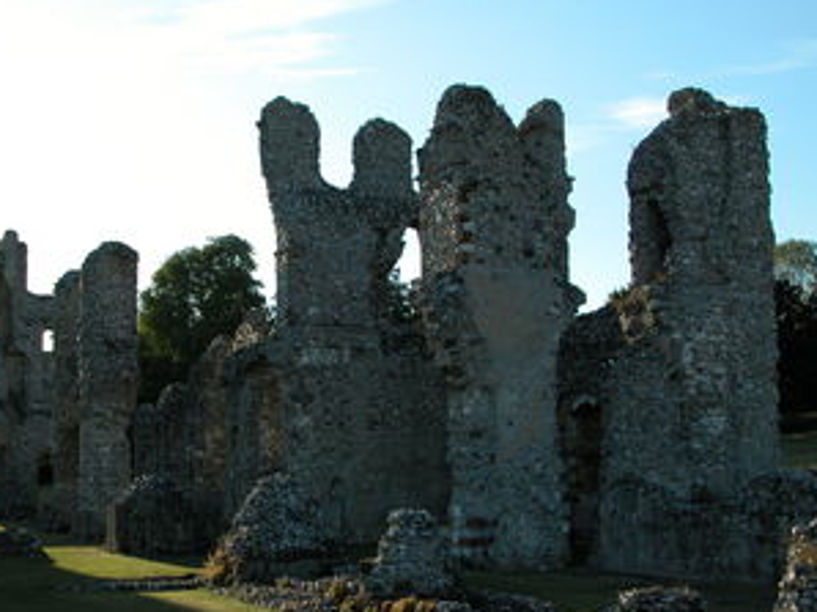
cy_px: 354
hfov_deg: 40.1
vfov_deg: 30.8
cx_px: 291
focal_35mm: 47
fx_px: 1108
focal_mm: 8.9
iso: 100
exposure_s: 1/250
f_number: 5.6
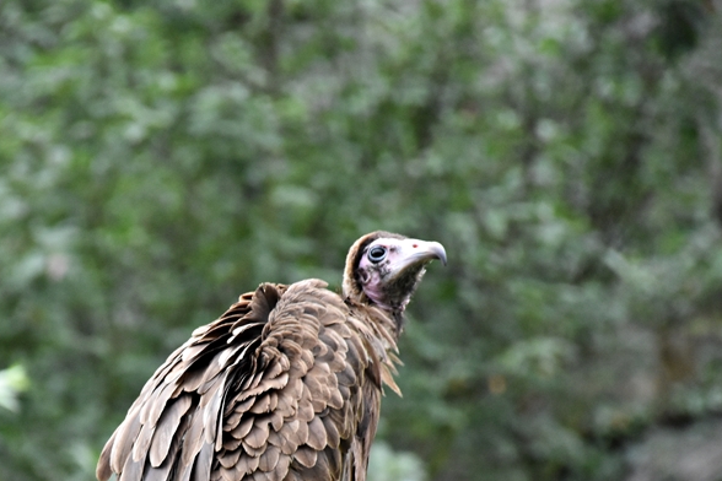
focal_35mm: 366
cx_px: 156
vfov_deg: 3.8
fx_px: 7340
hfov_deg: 5.6
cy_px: 412
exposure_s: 1/500
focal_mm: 140
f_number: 5.6
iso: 2000
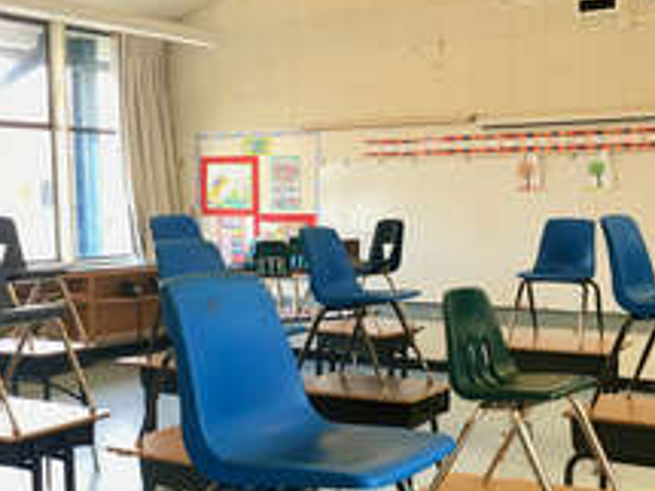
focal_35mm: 54
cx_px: 353
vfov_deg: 26.9
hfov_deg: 35.5
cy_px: 320
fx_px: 1021
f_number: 2.2
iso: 40
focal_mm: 4.15
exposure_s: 1/30
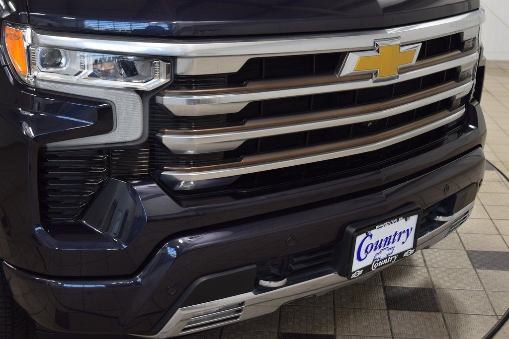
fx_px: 742
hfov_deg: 37.8
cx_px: 254
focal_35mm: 52
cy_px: 170
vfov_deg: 25.8
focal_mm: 35
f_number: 6.3
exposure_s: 1/15
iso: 400
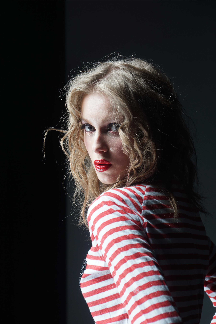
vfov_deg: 15.2
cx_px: 108
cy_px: 162
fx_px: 1215
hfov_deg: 10.2
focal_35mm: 135
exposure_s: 1/125
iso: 100
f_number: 5.6
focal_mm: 90
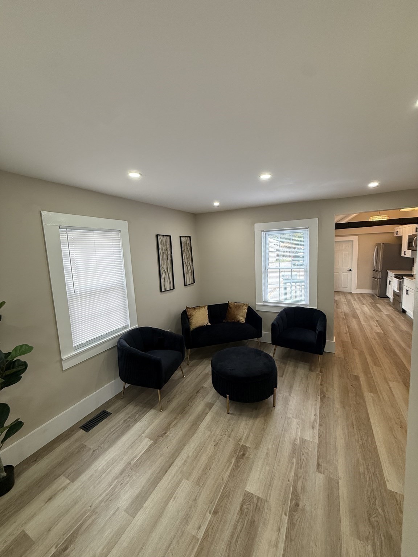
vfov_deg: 102.1
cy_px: 278
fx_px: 225
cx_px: 209
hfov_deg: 85.7
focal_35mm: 14
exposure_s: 1/120
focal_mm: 2.22
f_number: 2.2
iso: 200
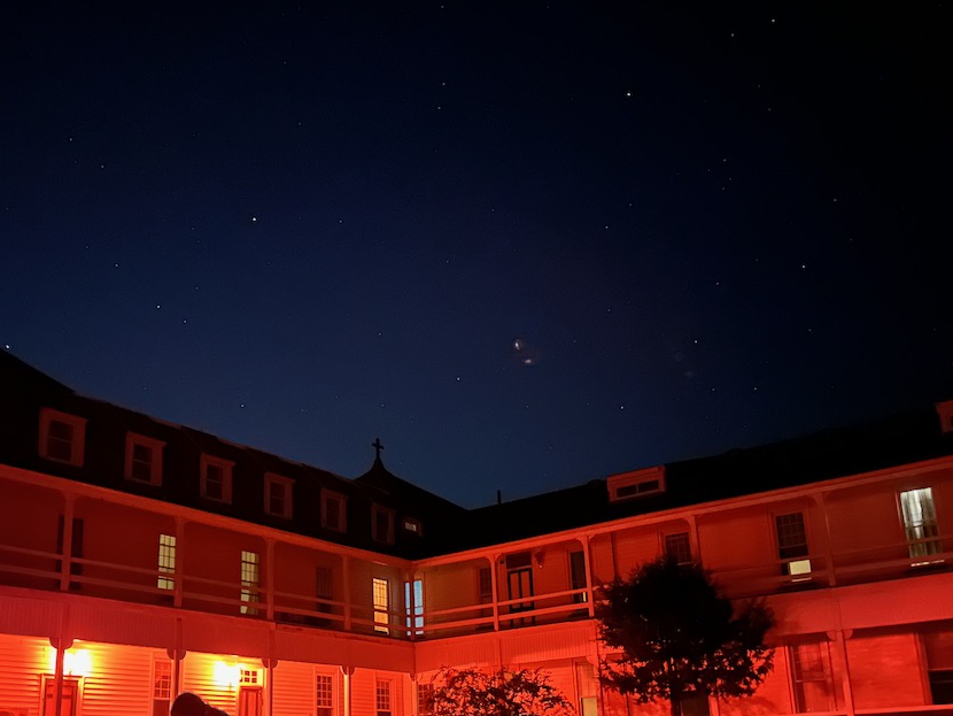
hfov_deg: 49.8
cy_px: 507
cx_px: 383
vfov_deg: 38.0
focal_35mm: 37
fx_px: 1019
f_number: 1.78
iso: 6400
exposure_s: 1/2
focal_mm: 6.86
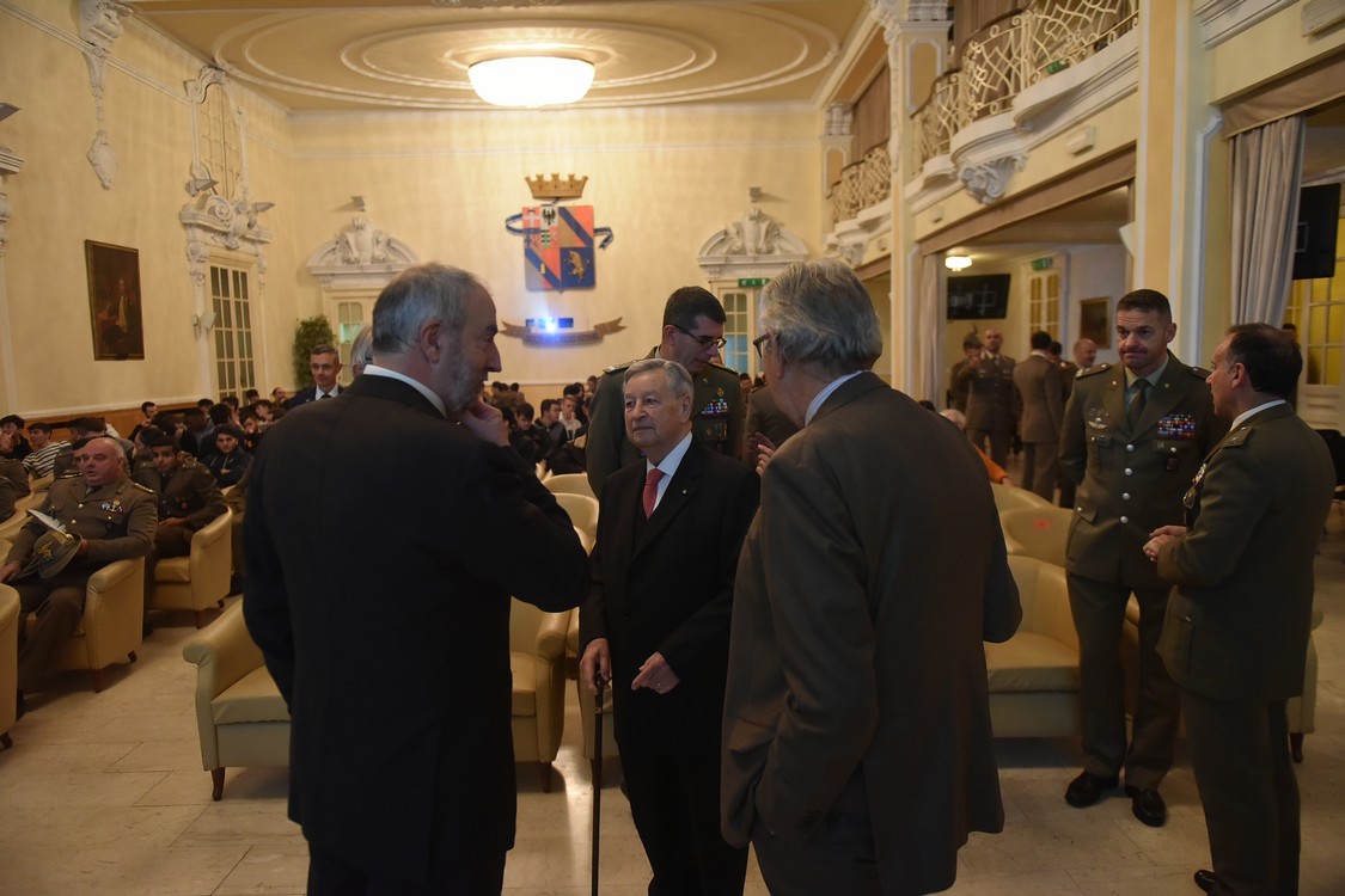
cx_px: 672
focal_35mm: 24
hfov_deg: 73.7
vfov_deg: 53.1
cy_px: 448
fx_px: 897
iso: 3200
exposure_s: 1/200
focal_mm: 24
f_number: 2.8
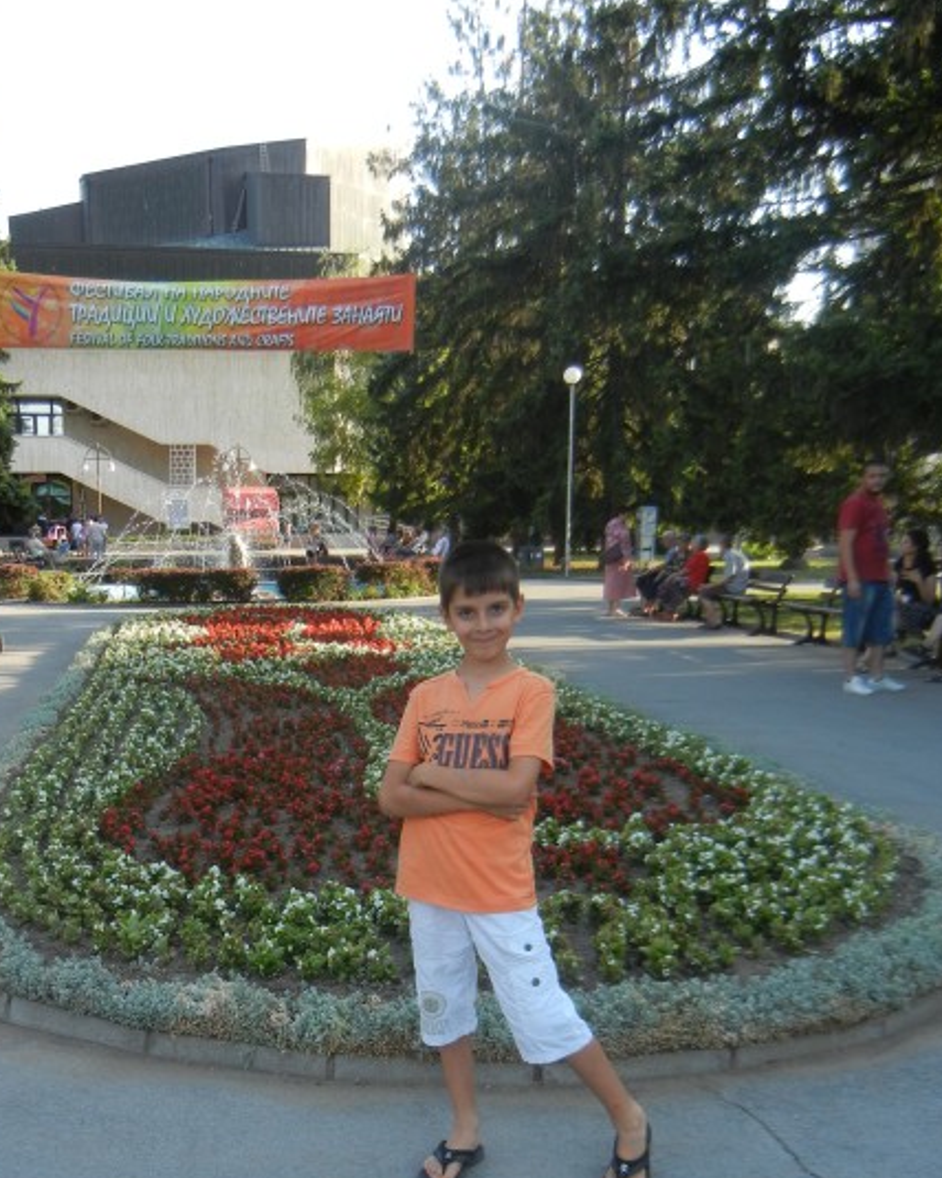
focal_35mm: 42
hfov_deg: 35.4
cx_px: 319
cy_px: 823
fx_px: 1464
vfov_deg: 43.0
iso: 160
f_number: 3.5
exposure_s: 1/226
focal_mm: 5.4
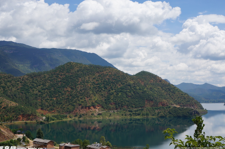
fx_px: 340
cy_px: 75
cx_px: 111
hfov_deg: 36.6
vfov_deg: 24.8
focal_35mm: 55
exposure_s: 1/160
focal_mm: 35
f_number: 13
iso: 100
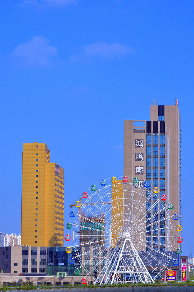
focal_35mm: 150
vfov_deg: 13.7
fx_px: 1217
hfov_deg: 9.1
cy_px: 146
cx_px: 97
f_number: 16
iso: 200
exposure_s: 1/160
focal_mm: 100
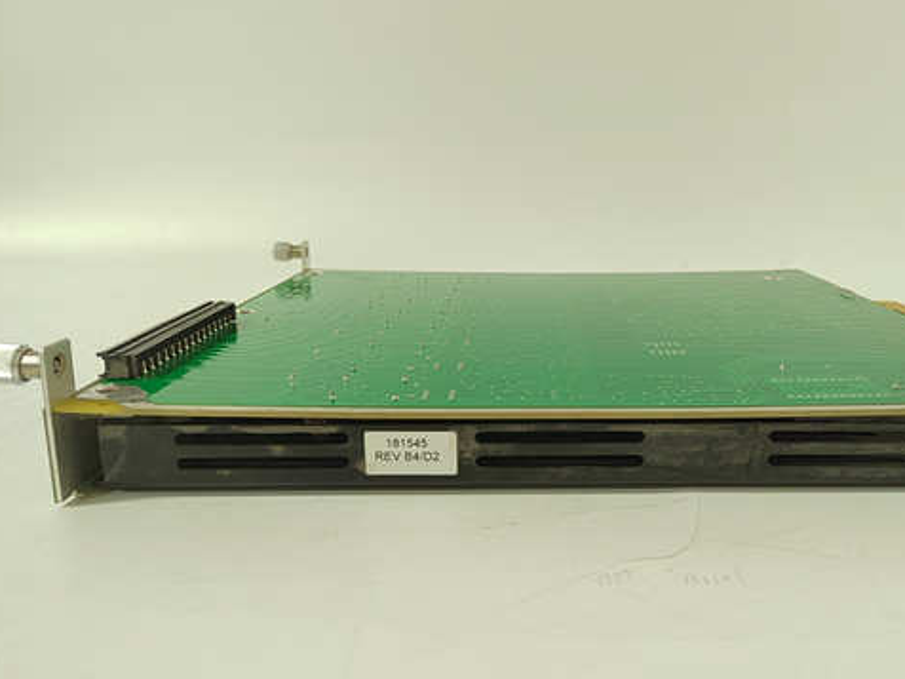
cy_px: 301
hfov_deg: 61.1
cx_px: 544
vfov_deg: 48.1
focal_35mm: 29
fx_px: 758
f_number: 1.9
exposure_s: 1/60
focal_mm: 5.52
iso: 1606
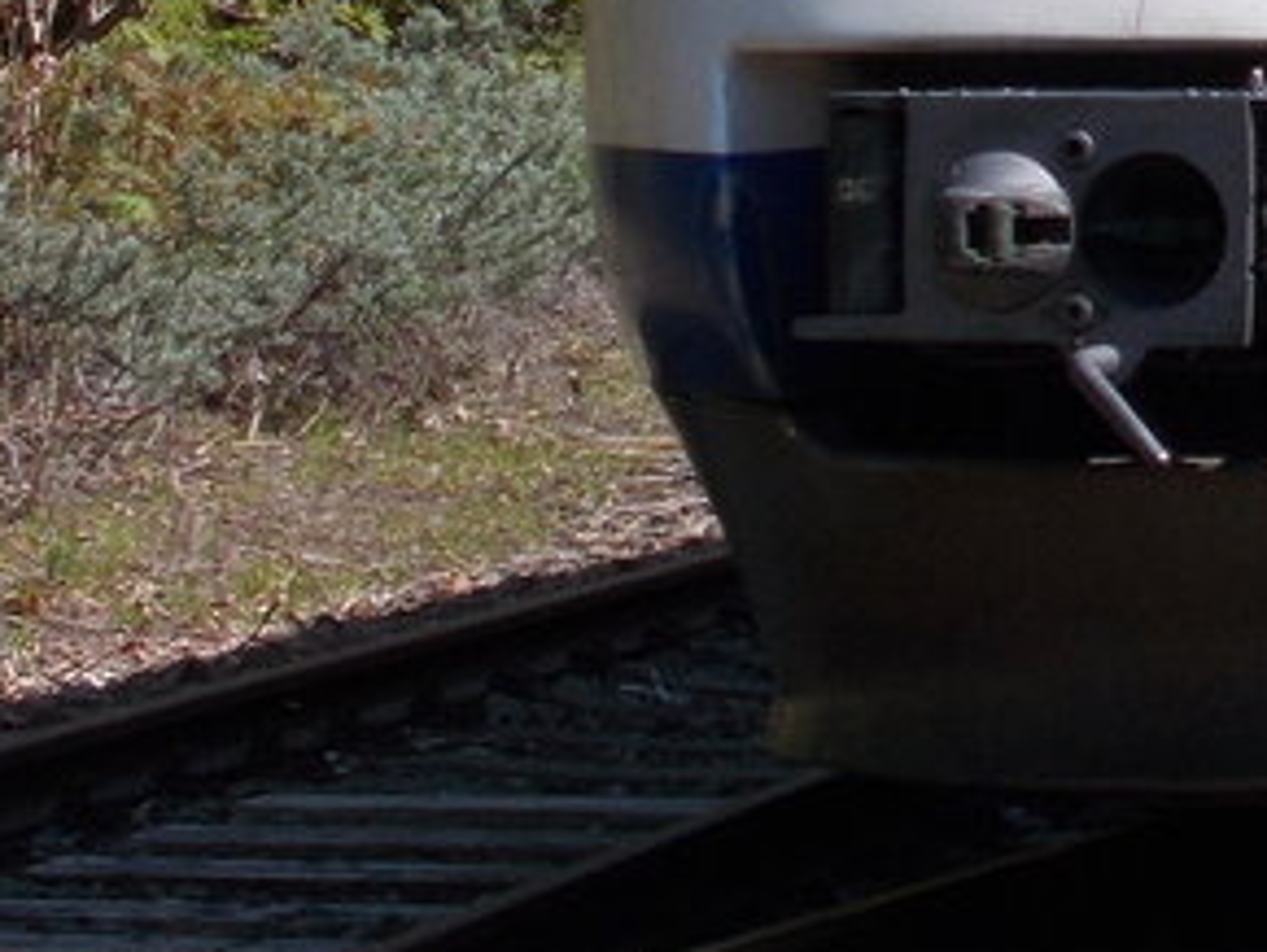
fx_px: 11502
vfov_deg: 4.7
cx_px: 2018
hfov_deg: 6.2
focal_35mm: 314
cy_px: -336
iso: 80
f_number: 5.8
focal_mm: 13.5
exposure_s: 1/320
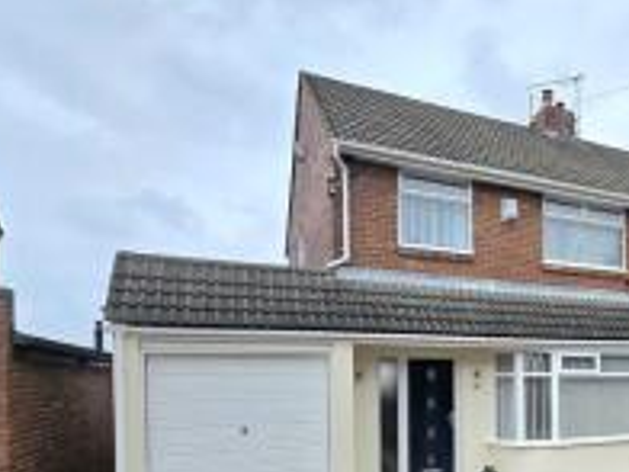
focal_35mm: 28
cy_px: 368
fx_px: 509
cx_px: 538
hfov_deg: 56.8
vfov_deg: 47.4
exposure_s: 1/345
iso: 50
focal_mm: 2.2
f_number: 2.2
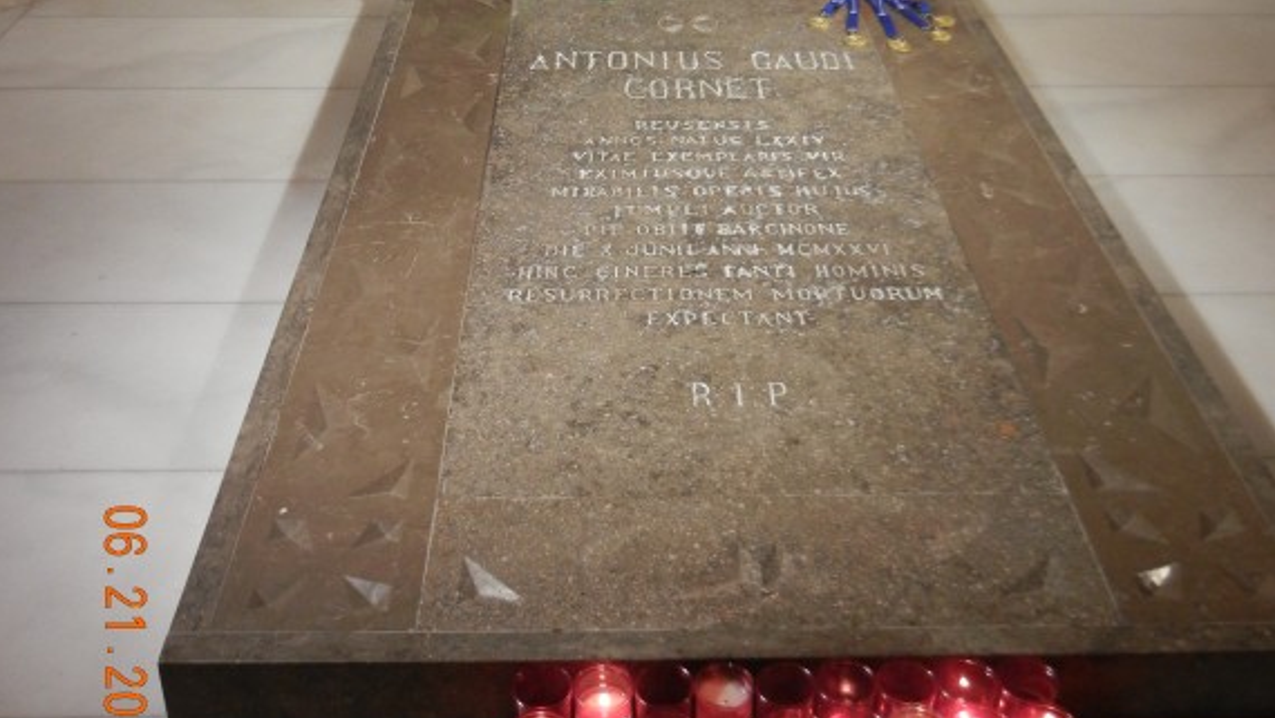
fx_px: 1488
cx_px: 635
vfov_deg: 26.8
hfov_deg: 46.4
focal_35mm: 44
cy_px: 174
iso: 400
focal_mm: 5.4
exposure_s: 1/22.1
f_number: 3.5
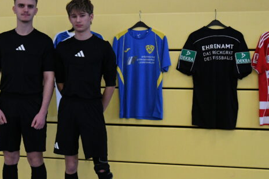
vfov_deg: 20.6
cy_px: 89
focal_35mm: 66
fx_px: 493
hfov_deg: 29.7
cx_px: 47
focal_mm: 30
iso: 5000
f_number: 2.8
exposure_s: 1/800
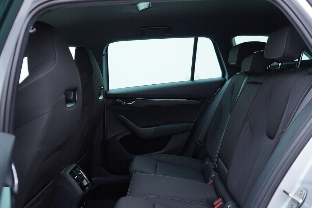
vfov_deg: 36.9
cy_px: 104
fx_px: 312
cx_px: 156
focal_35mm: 36
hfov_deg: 53.1
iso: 125
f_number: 2.8
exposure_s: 1/40
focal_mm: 24
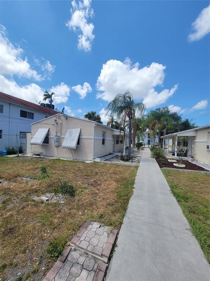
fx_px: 105
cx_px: 105
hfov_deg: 89.9
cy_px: 140
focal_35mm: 13
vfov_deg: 106.2
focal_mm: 2.2
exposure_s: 1/1879
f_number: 2.2
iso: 50
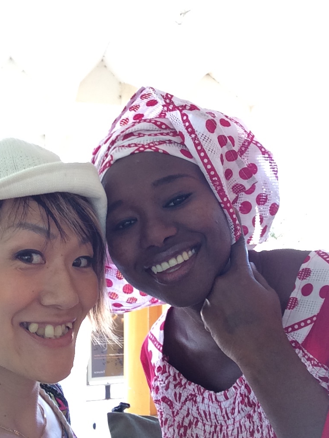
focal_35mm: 39
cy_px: 241
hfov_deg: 36.8
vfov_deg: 47.8
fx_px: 494
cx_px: 156
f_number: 2.4
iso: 64
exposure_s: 1/60
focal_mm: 2.15
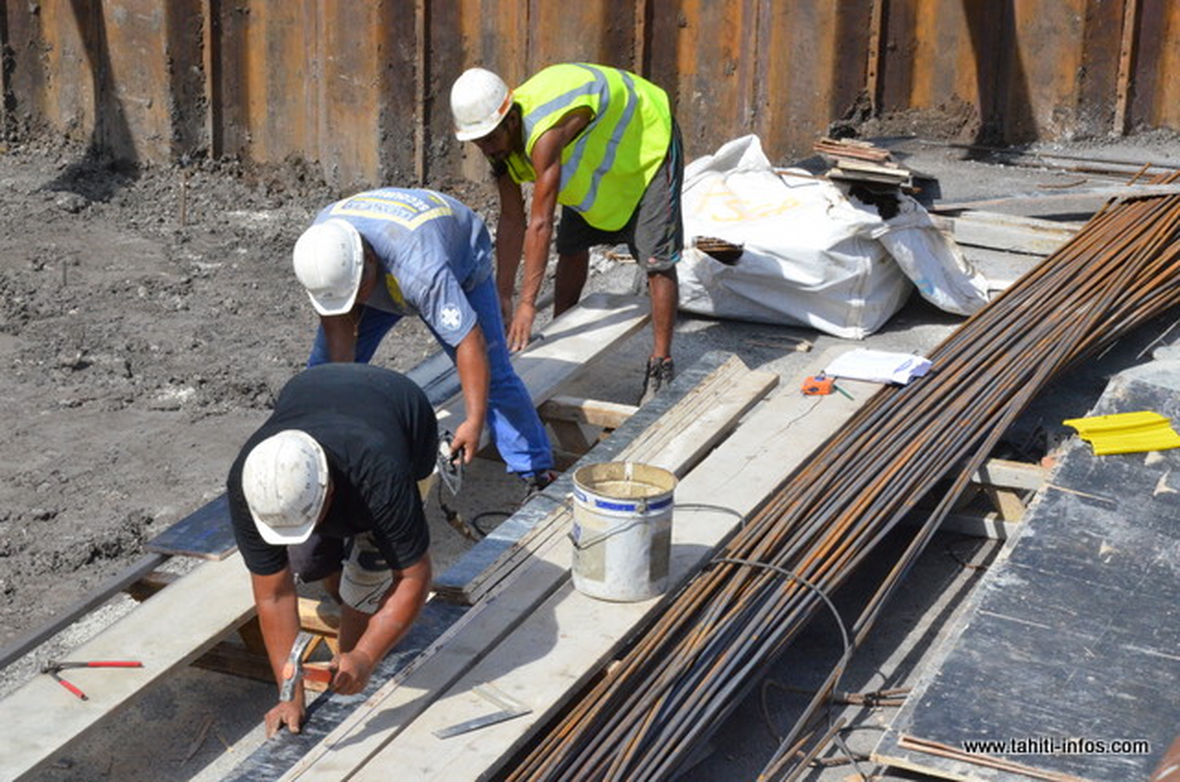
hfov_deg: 17.1
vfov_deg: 11.4
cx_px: 590
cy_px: 391
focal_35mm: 120
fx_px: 3925
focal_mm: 80
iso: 3200
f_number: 20
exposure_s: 1/1600
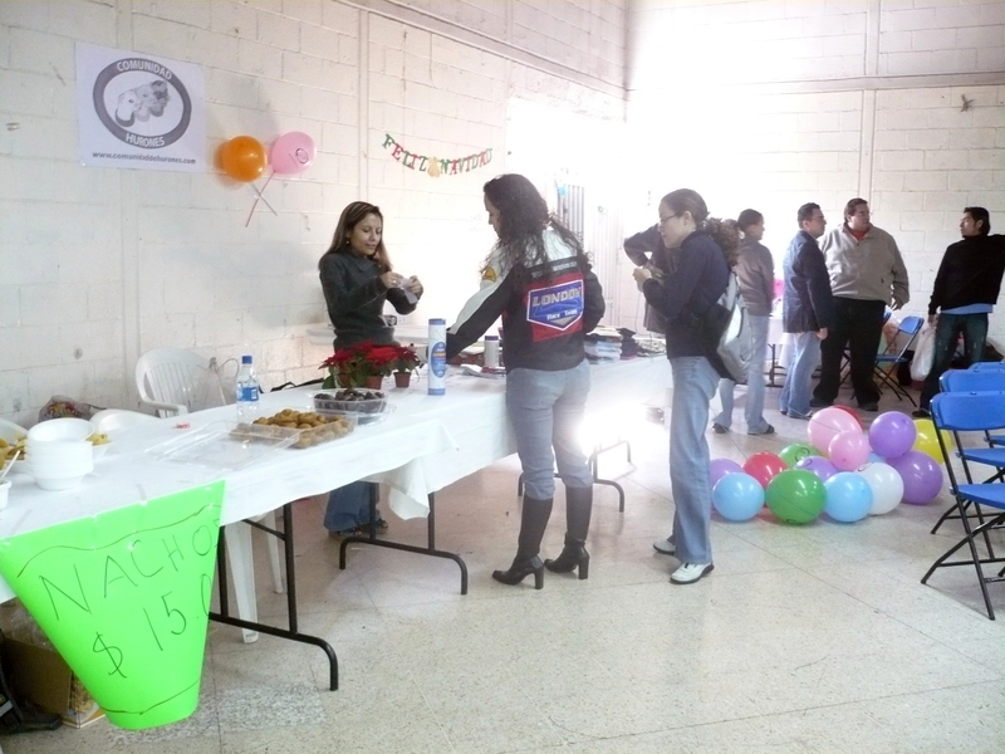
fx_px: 1016
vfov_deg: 40.7
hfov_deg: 52.6
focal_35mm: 35
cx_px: 502
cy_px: 377
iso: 400
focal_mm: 5.8
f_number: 2.8
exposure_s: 1/15
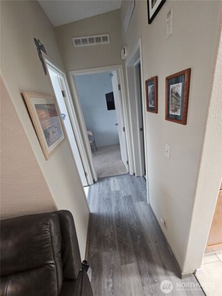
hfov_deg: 89.9
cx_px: 111
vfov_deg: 106.2
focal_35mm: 13
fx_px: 111
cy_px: 148
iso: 320
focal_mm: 2.2
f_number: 2.2
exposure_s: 1/40
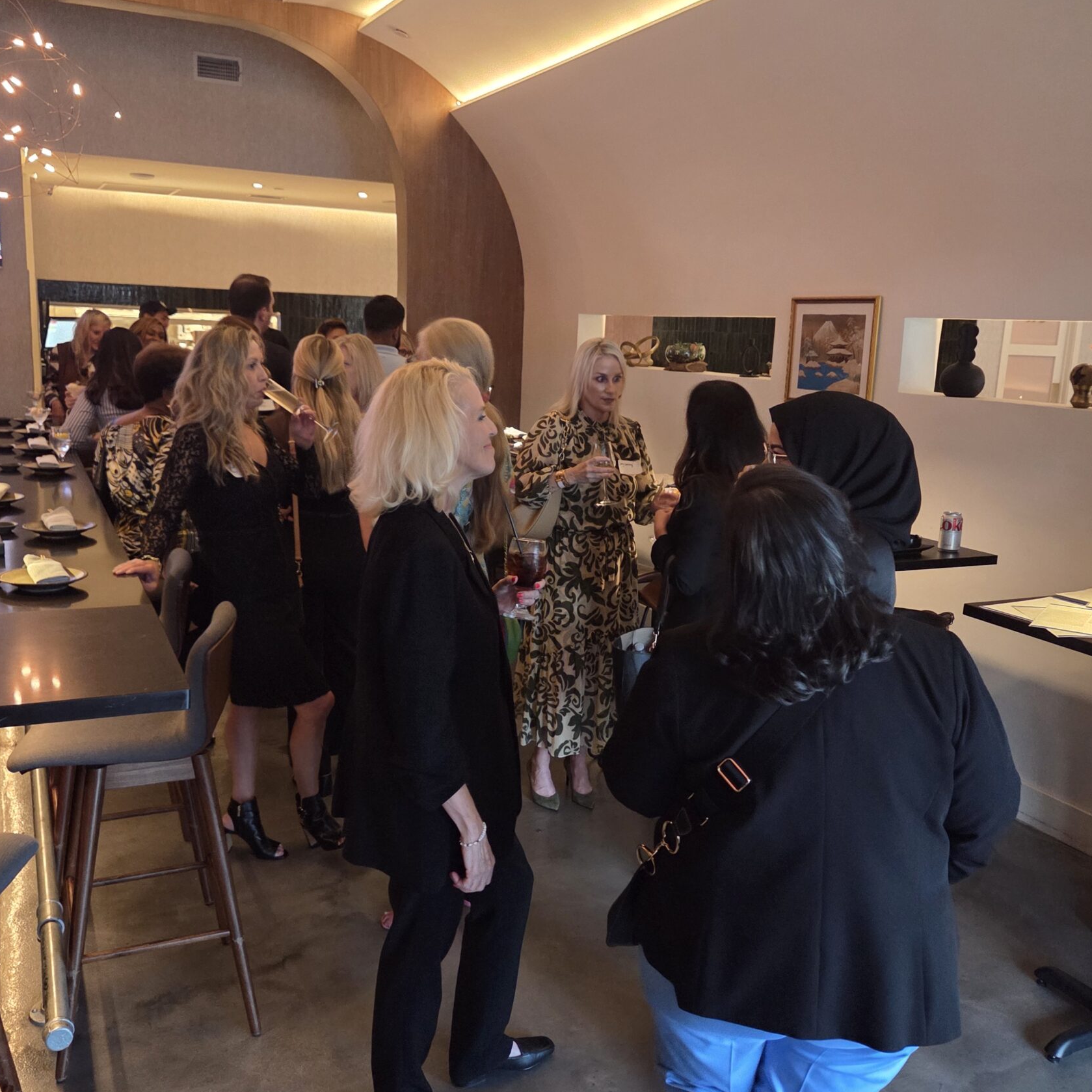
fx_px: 1106
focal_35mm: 31
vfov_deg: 52.5
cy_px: 550
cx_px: 513
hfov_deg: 52.5
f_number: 1.8
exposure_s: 1/45.4
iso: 1250
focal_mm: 5.4
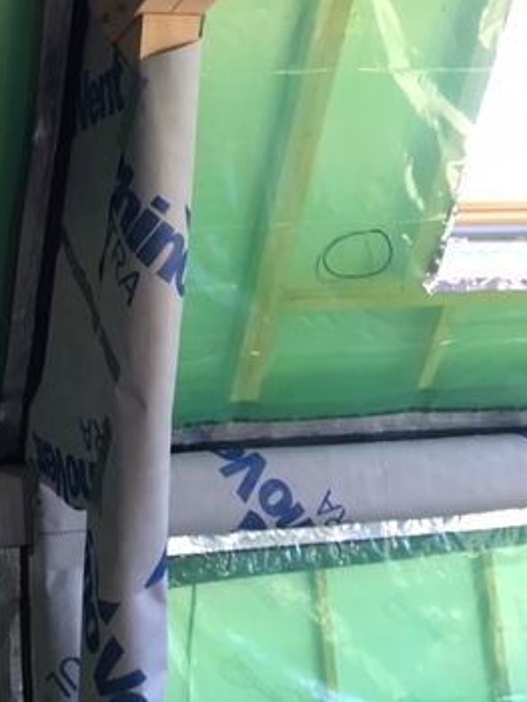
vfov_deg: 35.2
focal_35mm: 53
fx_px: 1075
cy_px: 156
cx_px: 54
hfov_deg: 26.6
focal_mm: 4.15
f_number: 2.2
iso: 80
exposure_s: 1/33
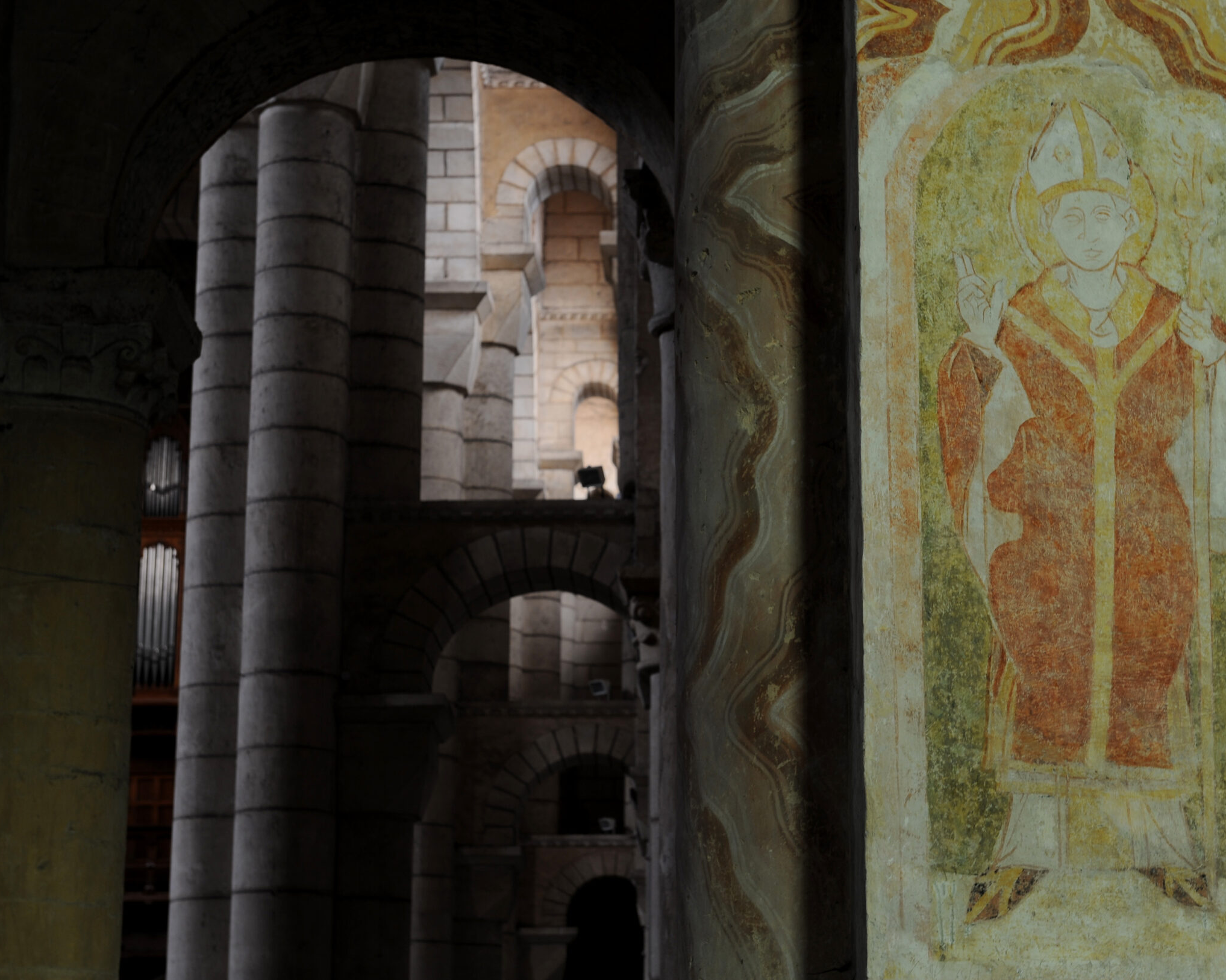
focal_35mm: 80
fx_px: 2903
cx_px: 726
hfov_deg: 23.8
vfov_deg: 19.2
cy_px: 492
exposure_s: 1/2
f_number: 7.1
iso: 200
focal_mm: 70
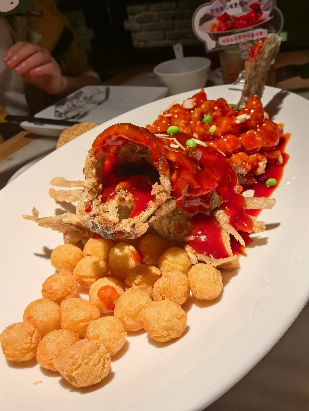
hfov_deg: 45.4
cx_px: 154
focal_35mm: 31
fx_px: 369
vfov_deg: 58.4
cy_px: 206
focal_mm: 5.75
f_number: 2.8
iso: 64
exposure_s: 1/100
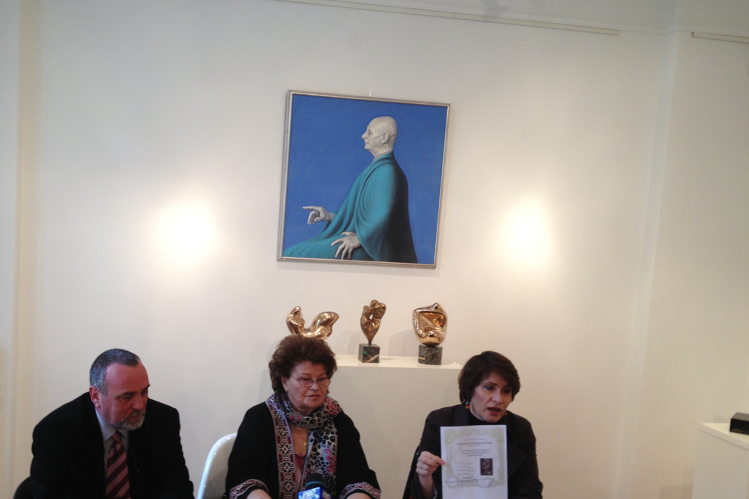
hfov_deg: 45.3
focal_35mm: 43
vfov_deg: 31.1
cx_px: 313
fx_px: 895
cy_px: 299
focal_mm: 4.28
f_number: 2.4
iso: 50
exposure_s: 1/30
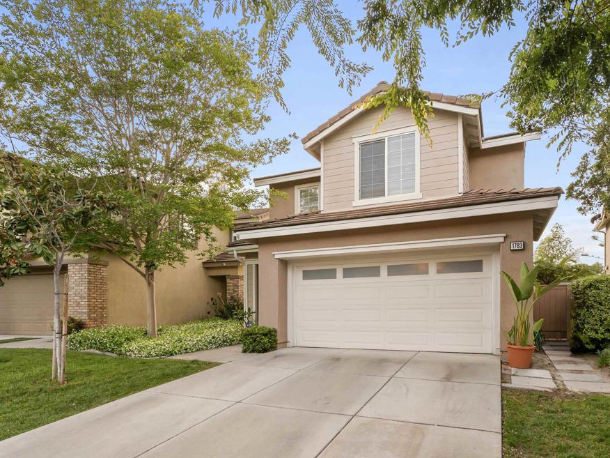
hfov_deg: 87.2
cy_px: 220
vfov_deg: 71.6
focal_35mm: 18
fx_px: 317
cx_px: 350
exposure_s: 1/40
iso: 500
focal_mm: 16
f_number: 8
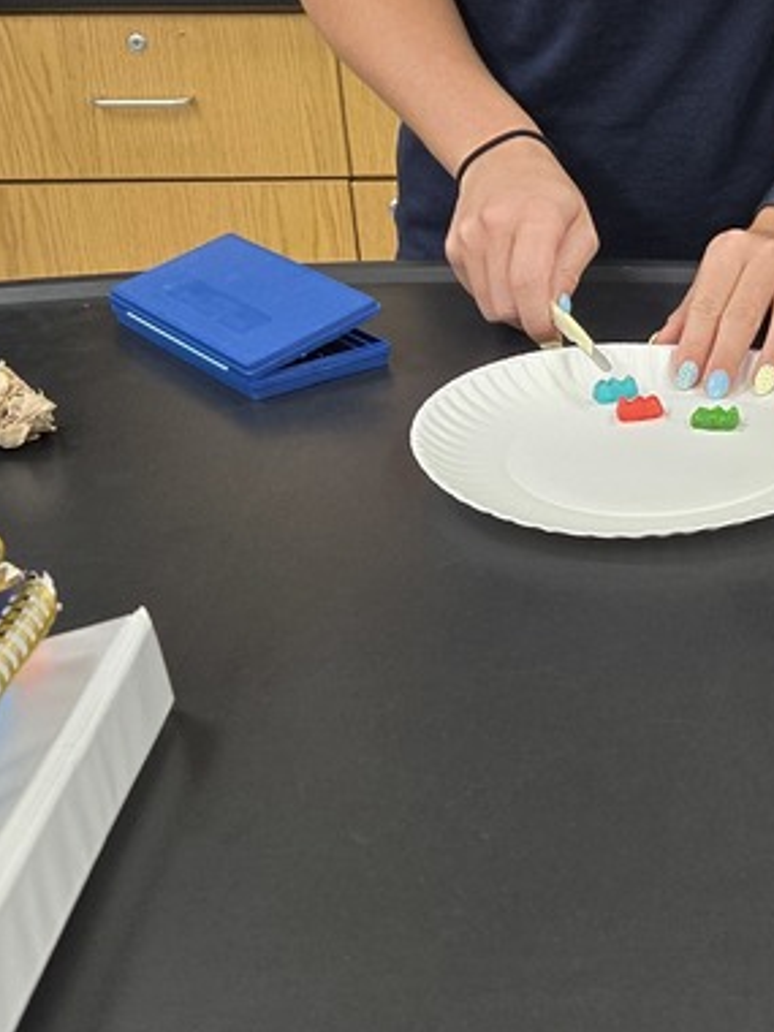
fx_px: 1848
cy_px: 413
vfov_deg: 31.1
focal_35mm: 62
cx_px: 858
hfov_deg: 22.3
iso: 250
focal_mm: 5.4
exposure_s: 1/120
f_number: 1.8
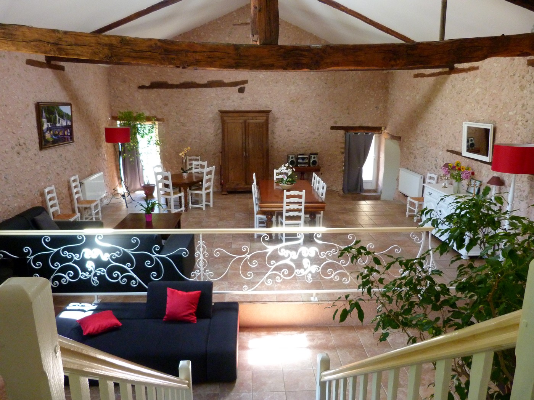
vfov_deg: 54.9
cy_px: 200
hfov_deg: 69.4
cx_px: 267
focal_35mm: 25
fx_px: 386
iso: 400
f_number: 2.8
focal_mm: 4.5
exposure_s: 1/50
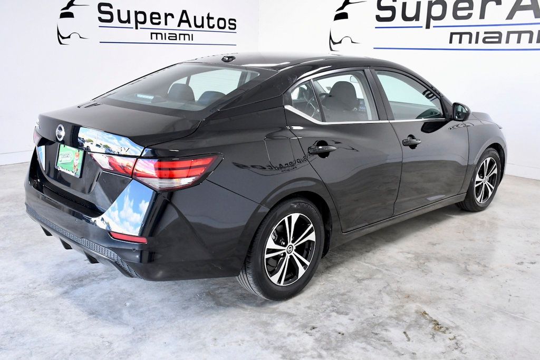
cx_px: 270
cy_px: 180
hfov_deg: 55.8
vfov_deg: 38.9
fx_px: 510
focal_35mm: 34
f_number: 7.1
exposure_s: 1/200
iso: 2500
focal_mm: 23
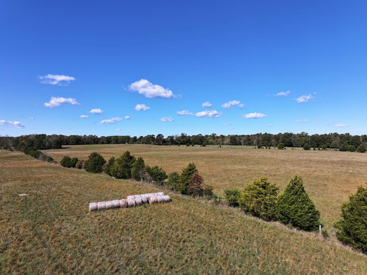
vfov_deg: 56.8
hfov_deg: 71.6
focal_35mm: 24
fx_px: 254
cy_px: 138
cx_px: 184
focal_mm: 12.29
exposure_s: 1/2000
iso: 110
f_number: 2.8
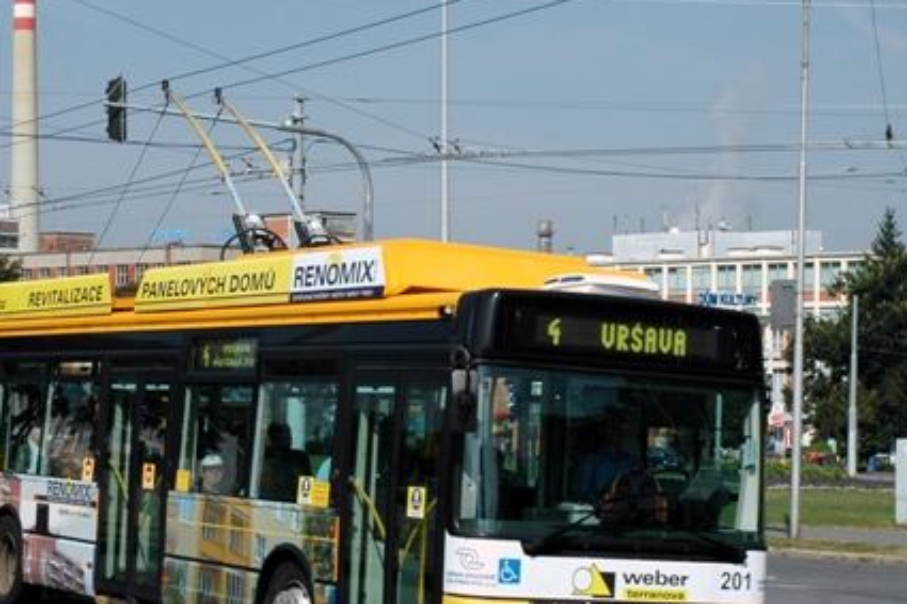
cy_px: 354
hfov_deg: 21.2
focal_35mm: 96
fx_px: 2418
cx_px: 339
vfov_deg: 14.2
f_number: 10
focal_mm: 34
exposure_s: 1/400
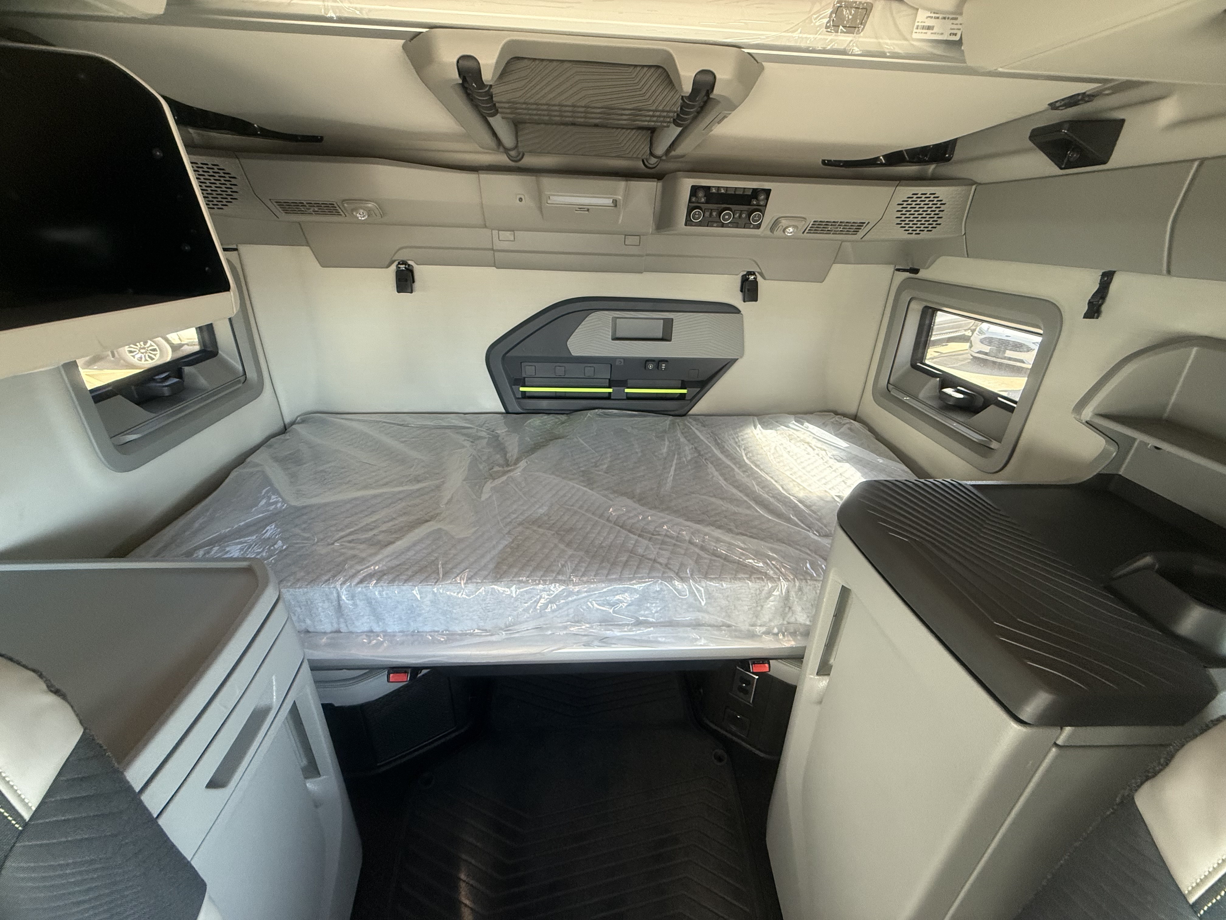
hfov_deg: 102.1
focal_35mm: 14
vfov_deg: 85.7
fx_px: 496
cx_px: 613
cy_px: 460
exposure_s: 1/99
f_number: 2.2
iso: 320
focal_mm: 2.22
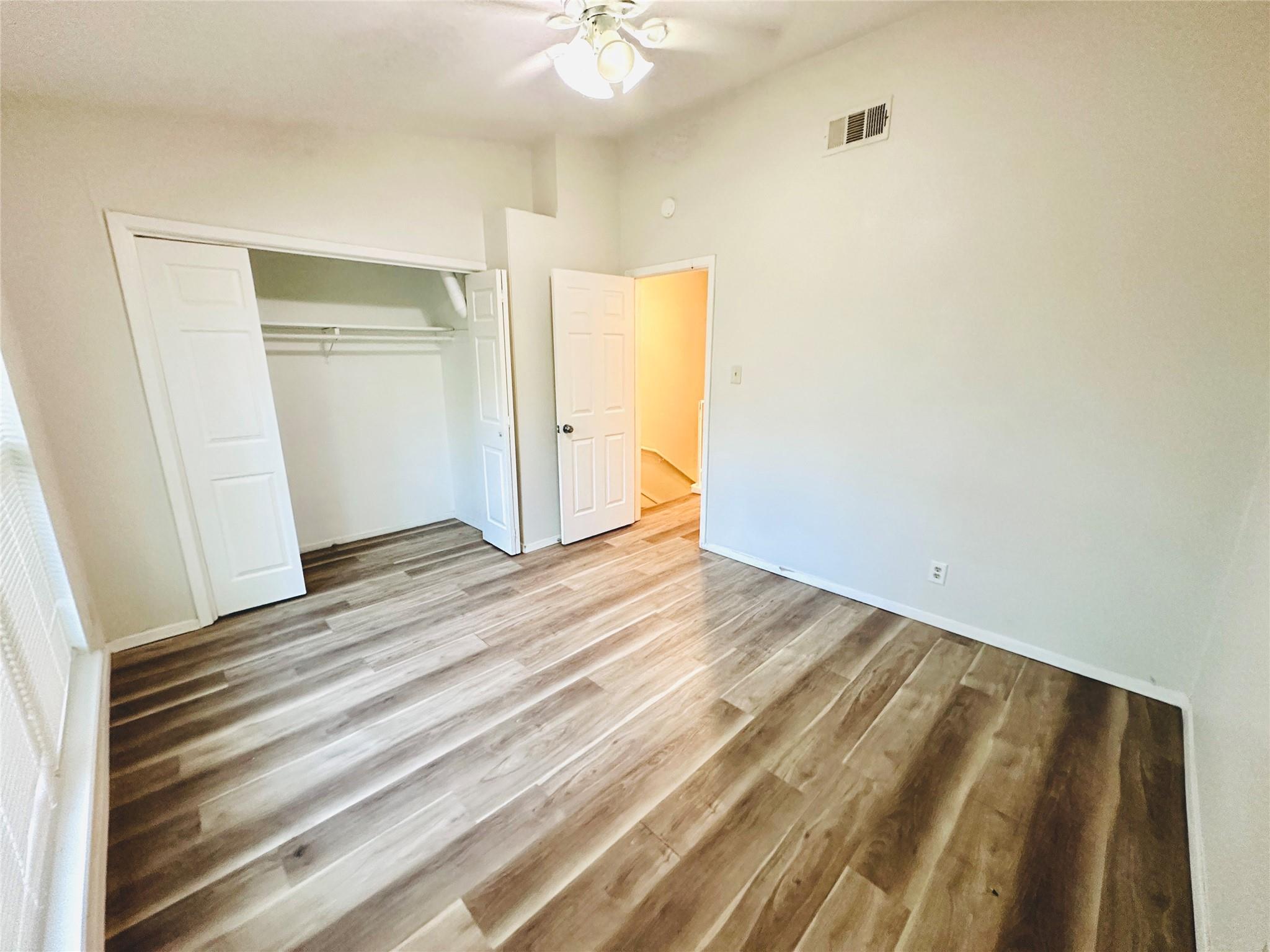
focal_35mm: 14
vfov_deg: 85.7
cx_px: 635
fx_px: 514
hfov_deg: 102.1
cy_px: 476
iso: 800
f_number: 2.2
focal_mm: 2.22
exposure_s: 1/60
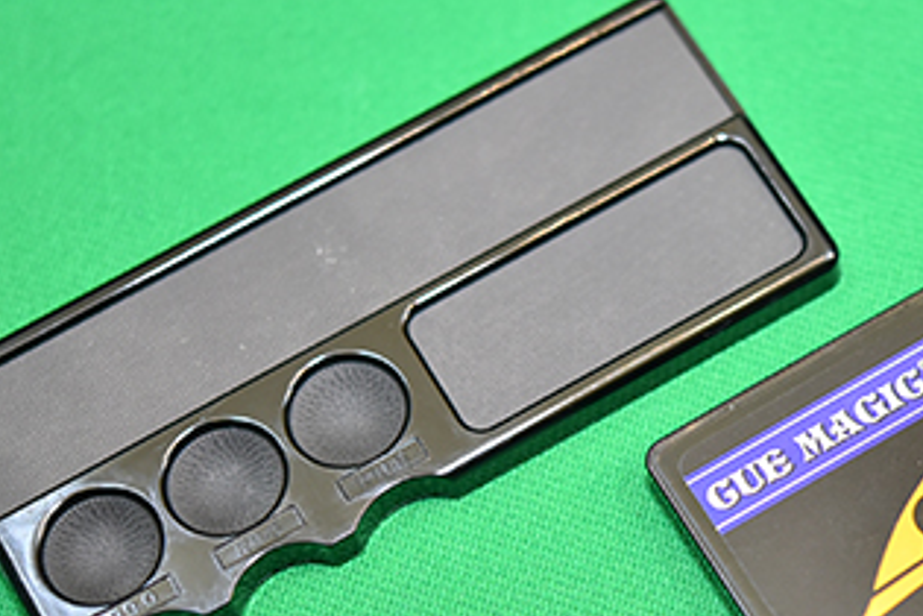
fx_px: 3128
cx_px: 733
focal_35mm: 122
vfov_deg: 11.2
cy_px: 409
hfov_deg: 16.7
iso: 1000
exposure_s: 1/320
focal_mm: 60
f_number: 3.2
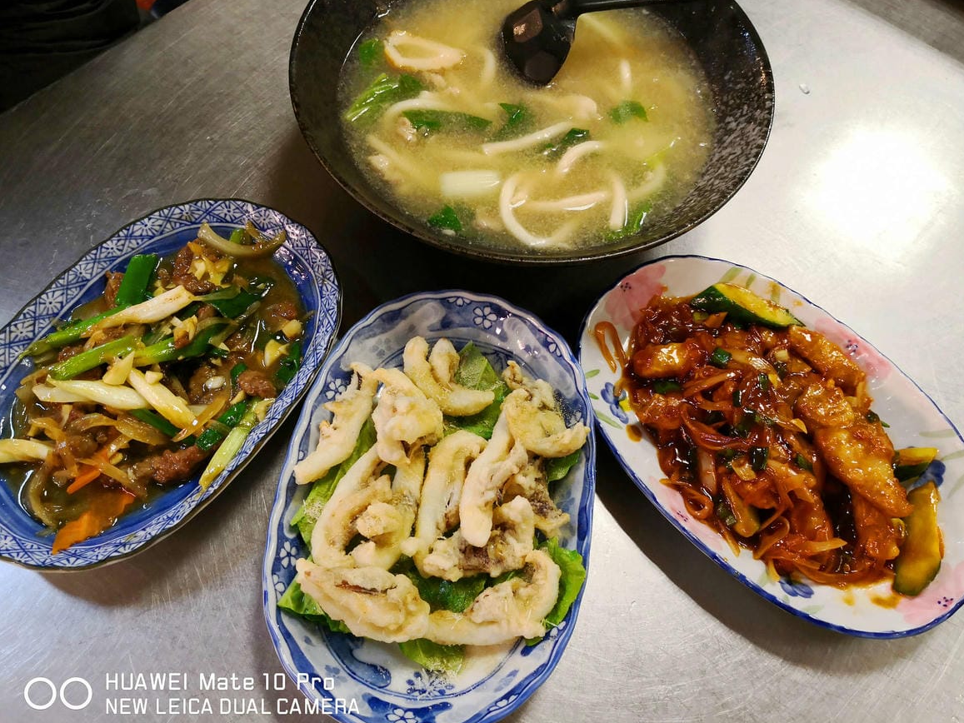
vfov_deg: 49.8
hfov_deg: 63.4
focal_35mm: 28
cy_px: 358
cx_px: 486
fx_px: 780
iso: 160
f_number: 1.6
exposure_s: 1/60
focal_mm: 3.95
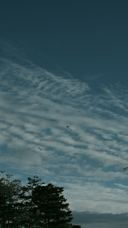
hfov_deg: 14.4
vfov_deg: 25.6
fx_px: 501
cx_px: 17
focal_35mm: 83
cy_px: 113
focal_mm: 35
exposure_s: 1/125
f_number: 13
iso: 100
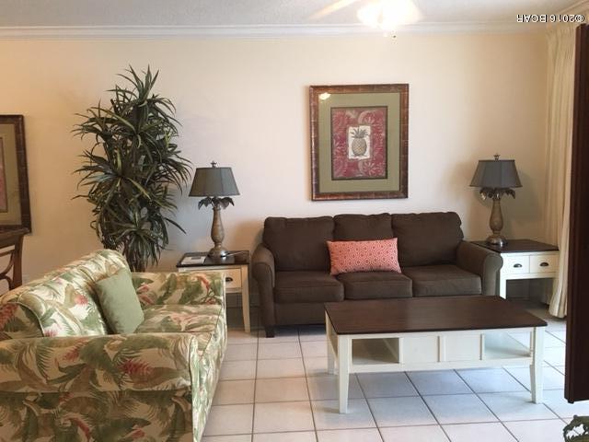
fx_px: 493
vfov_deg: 48.2
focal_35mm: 29
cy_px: 221
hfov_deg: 61.7
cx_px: 294
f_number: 2.2
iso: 160
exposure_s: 1/30
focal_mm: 4.15
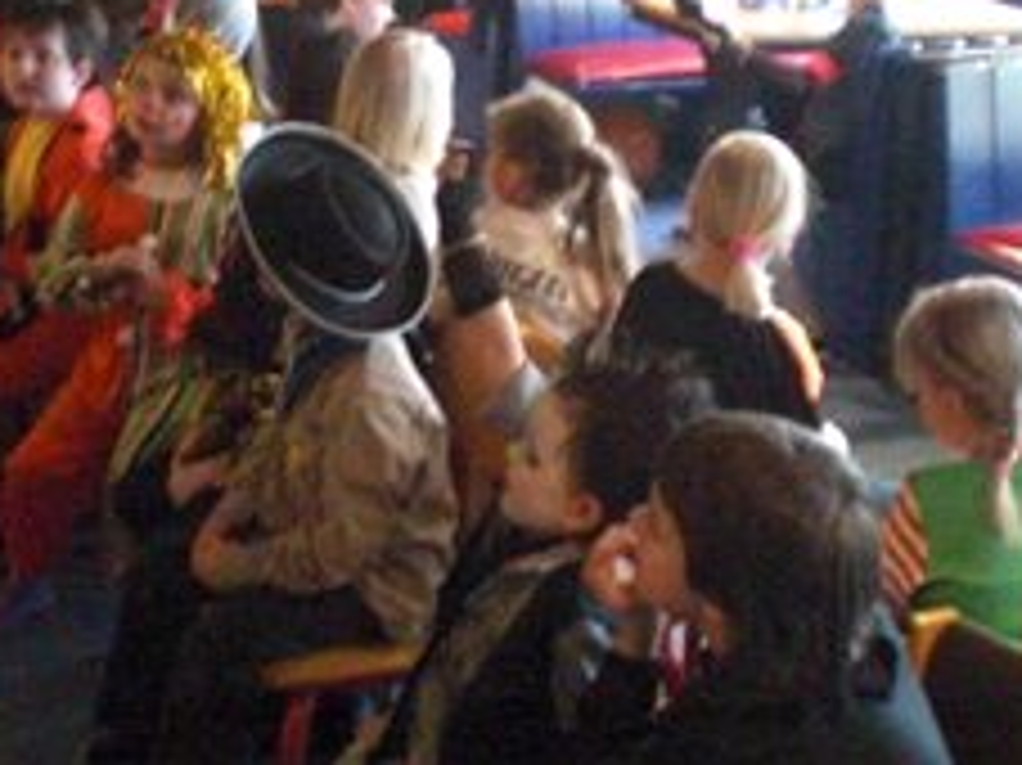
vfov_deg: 21.8
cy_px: 220
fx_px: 1977
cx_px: 396
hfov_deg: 28.9
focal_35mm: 67
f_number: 3.1
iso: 1600
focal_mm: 6.3
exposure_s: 1/25
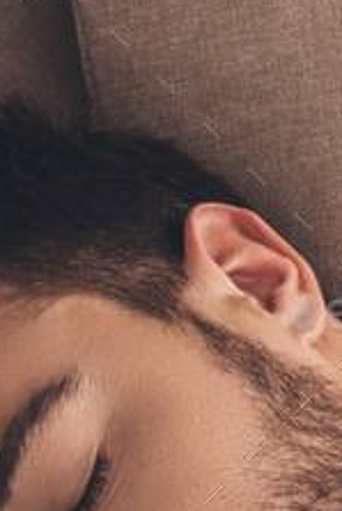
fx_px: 3955
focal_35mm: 278
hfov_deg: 4.9
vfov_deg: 7.2
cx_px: 39
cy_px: 983
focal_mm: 70
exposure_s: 1/160
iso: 100
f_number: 6.3
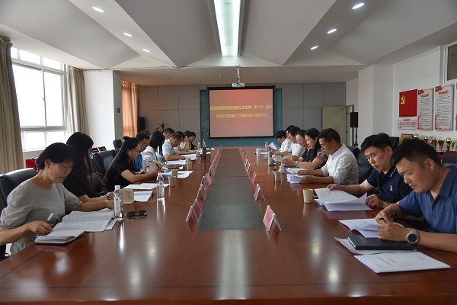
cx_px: 228
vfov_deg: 43.6
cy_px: 152
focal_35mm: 30
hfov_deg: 61.9
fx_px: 381
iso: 400
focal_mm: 30
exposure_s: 1/100
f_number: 5
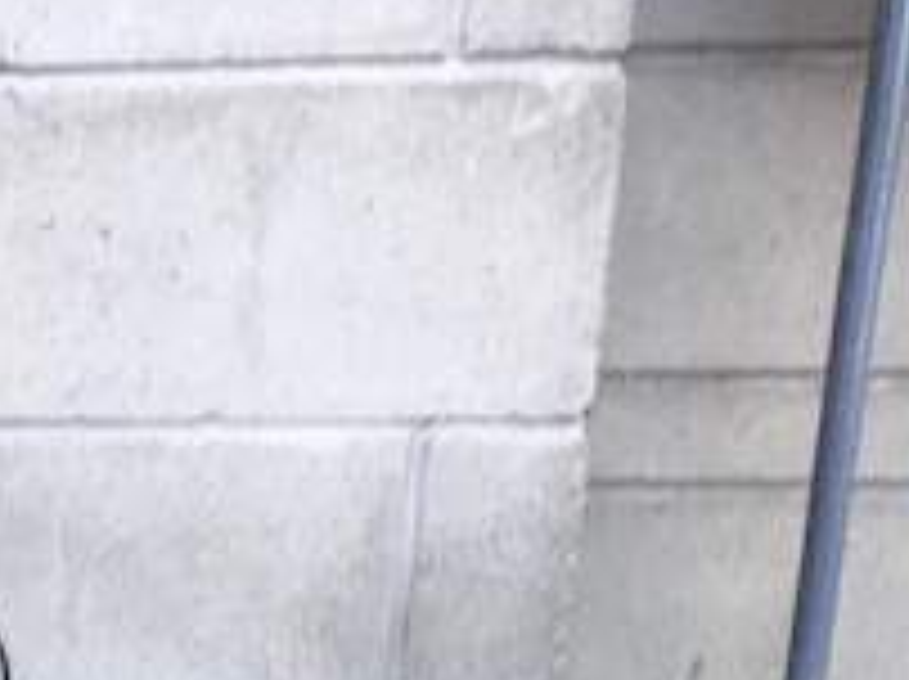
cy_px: 1292
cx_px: -886
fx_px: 3016
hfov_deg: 14.4
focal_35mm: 115
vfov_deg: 11.7
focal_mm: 4.15
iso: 32
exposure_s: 1/60
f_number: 2.2
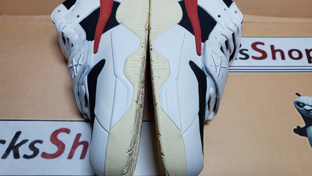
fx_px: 240
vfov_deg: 40.2
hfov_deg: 66.1
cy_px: 82
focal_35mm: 29
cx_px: 155
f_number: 2.4
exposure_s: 1/374
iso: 50
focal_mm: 4.3
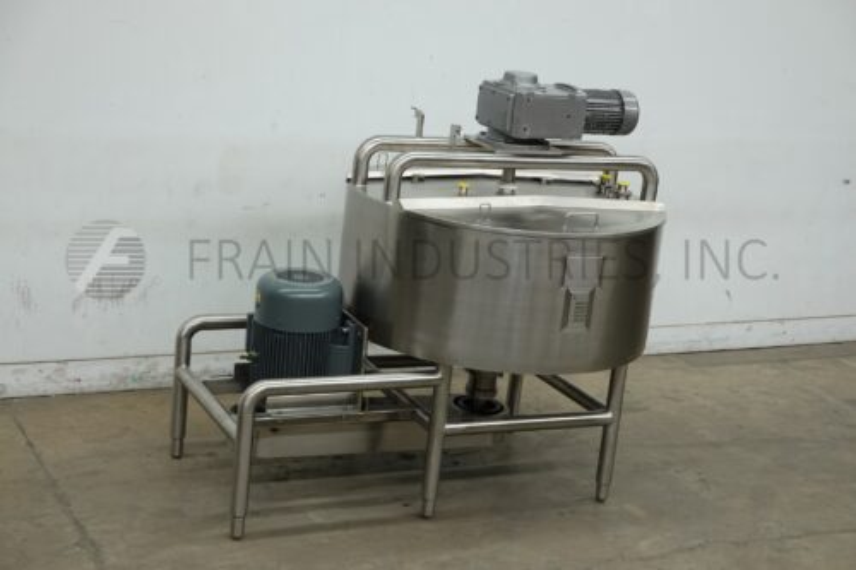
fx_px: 1450
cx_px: 428
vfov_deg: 22.2
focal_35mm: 61
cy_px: 285
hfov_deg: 32.9
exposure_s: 1/80
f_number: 4
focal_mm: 22.46
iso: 320
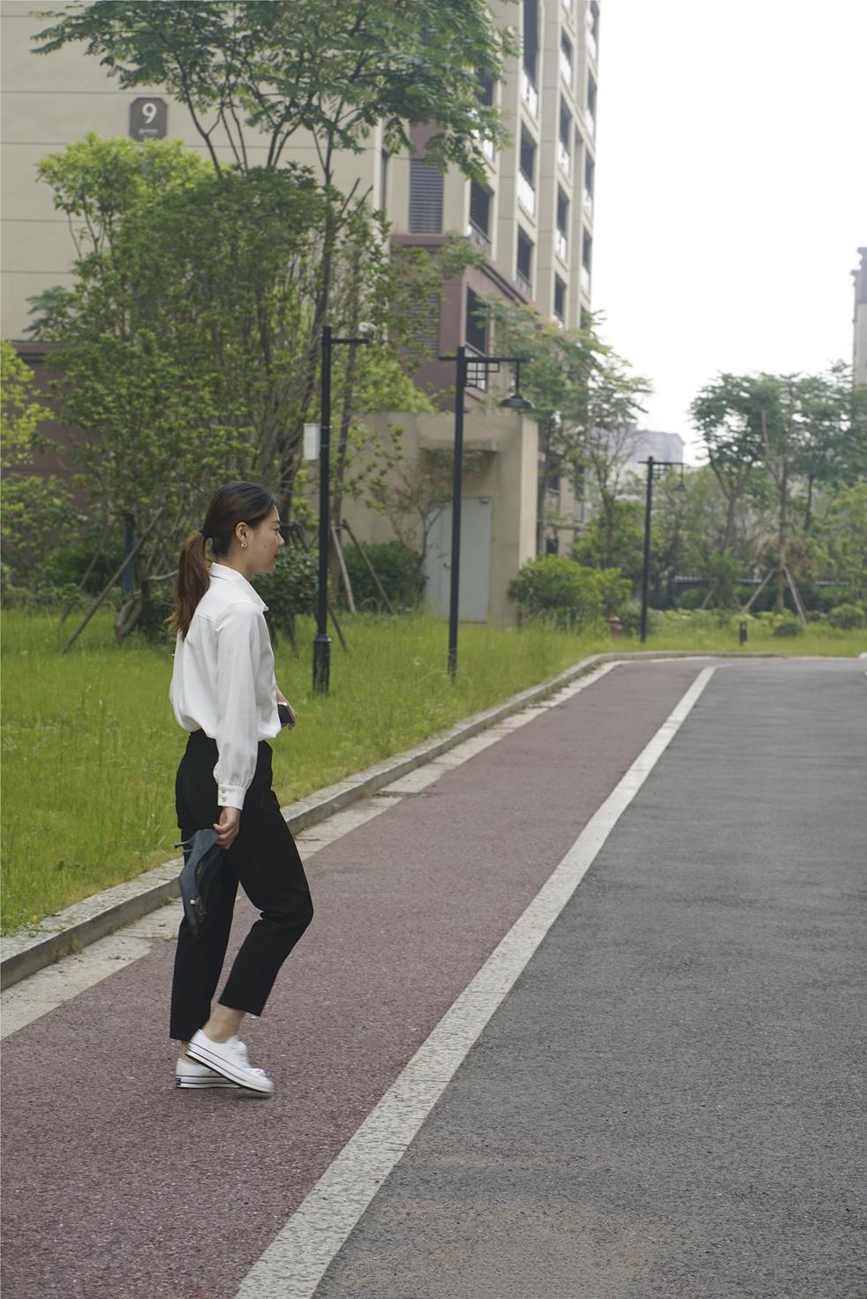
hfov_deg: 16.1
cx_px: 434
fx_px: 3069
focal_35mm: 85
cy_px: 650
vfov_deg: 23.9
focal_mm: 85
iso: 250
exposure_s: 1/160
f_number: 7.1
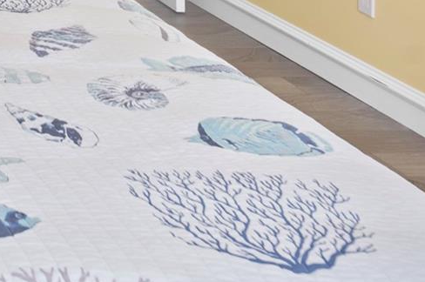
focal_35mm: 84
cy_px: -272
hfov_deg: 19.8
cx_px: -270
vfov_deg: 13.9
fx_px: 990
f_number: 7.1
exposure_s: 1/10
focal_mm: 20
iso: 320
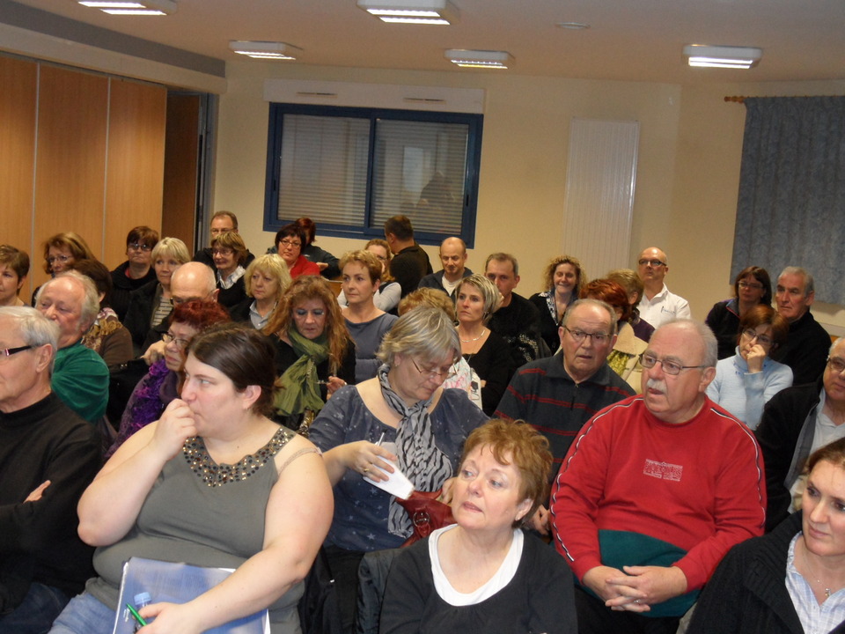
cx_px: 422
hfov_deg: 46.8
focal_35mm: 40
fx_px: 976
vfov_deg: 36.0
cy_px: 317
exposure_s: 1/45
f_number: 3.6
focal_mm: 6.5
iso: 320
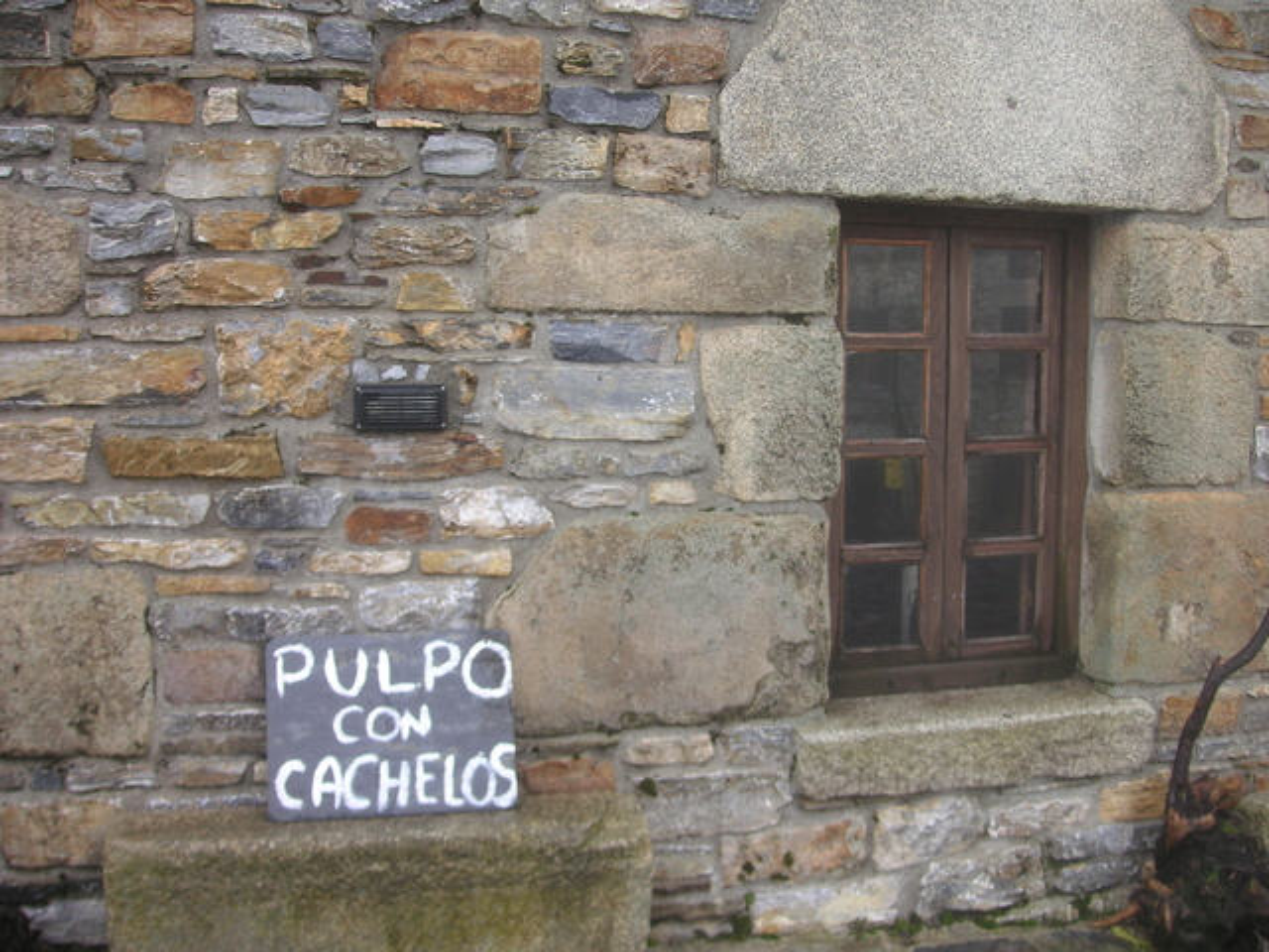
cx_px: 634
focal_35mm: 37
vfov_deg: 38.7
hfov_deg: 50.1
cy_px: 476
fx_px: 1356
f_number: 2.8
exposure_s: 1/180
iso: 50
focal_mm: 6.1
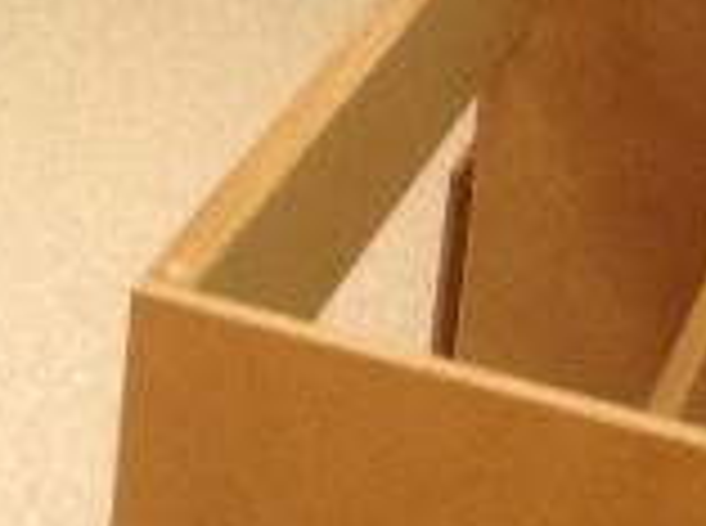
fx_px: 3642
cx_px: -920
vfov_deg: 7.8
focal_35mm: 179
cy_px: -598
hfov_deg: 9.9
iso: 125
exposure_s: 1/15
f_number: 2.4
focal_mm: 4.28
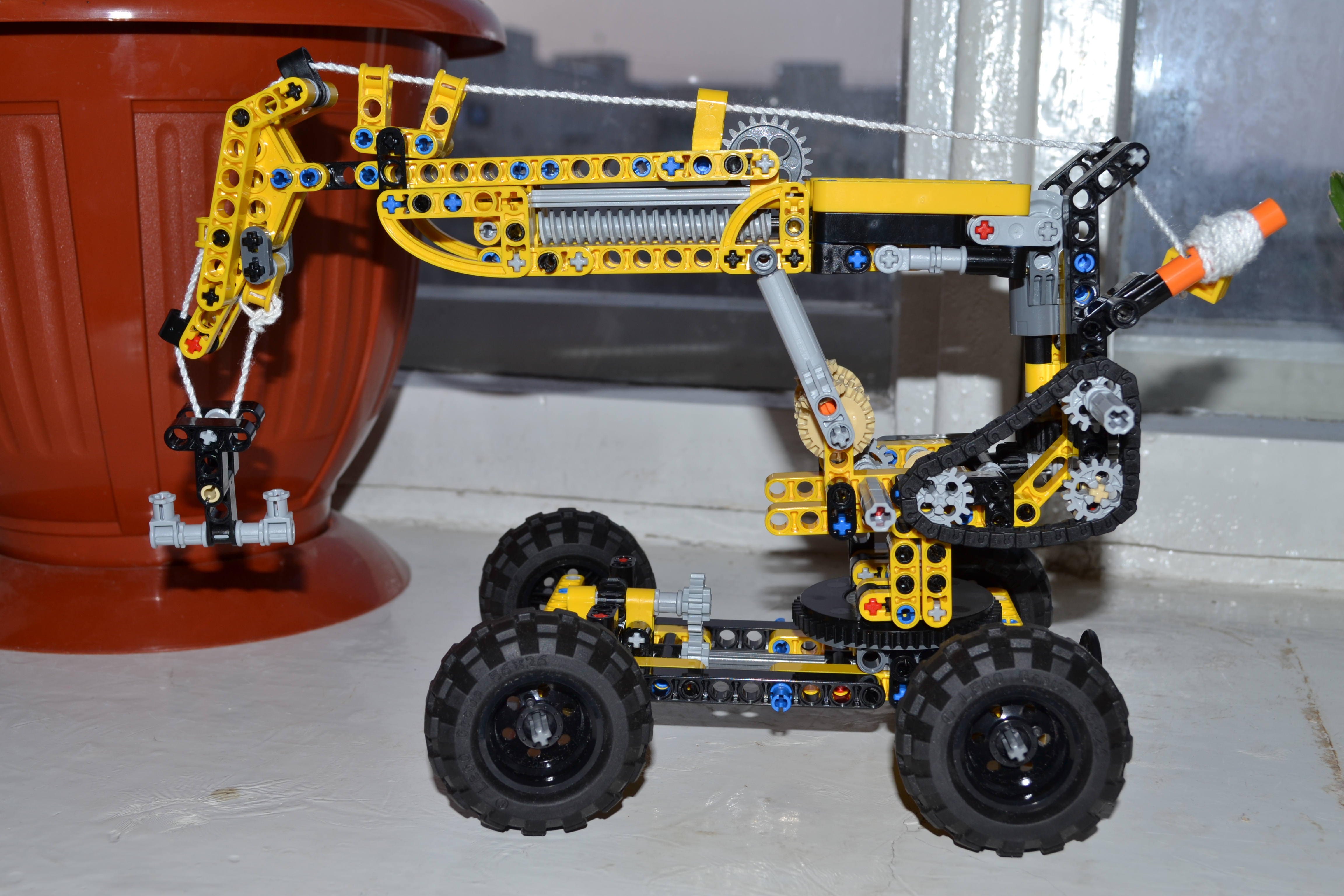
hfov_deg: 43.6
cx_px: 672
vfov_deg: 29.9
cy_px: 448
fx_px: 1680
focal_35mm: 45
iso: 100
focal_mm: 30
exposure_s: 1/60
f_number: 8
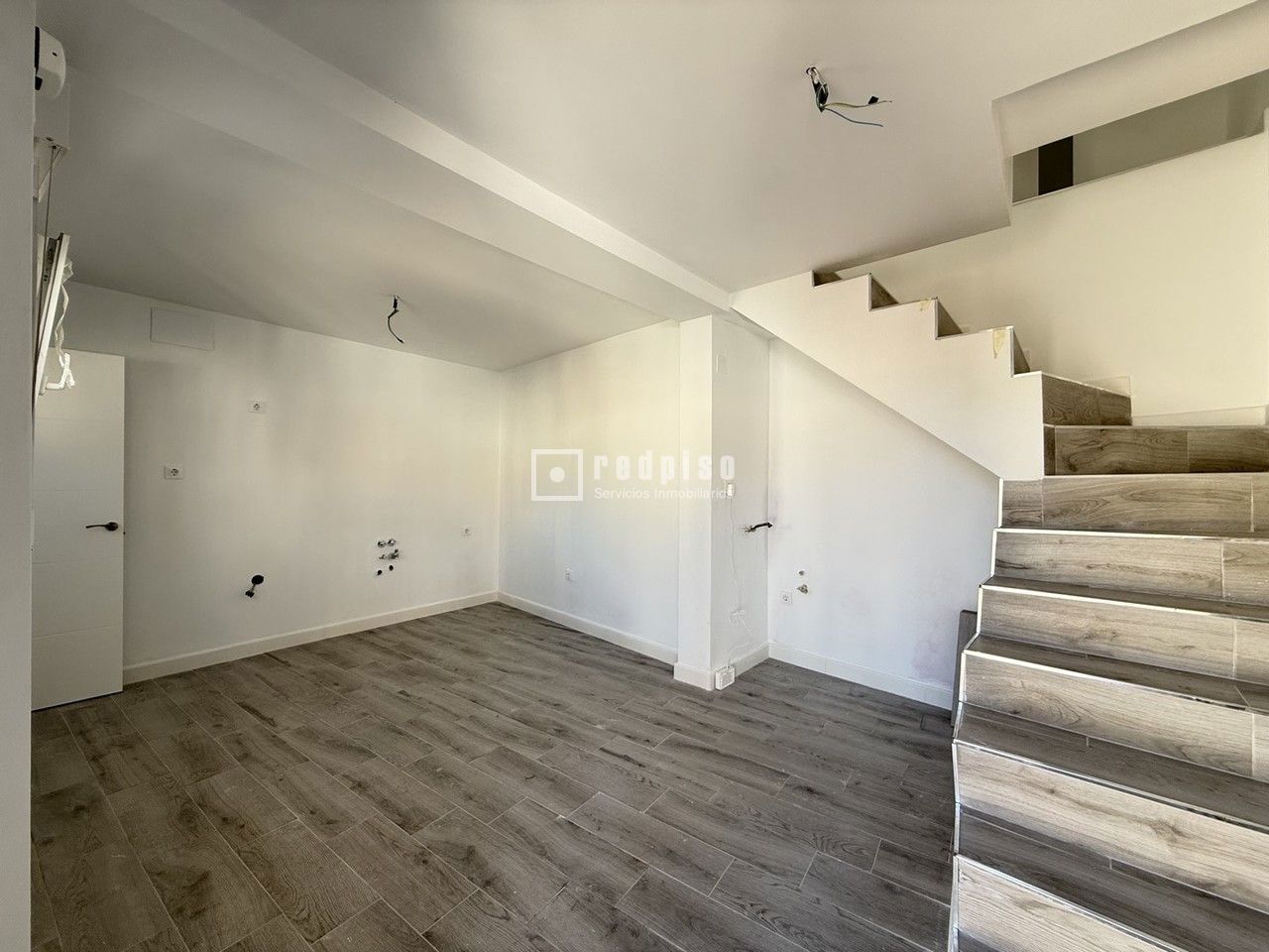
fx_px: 513
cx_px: 634
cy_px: 476
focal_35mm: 14
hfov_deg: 102.1
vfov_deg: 85.7
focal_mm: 2.22
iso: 80
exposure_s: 1/99
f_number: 2.2
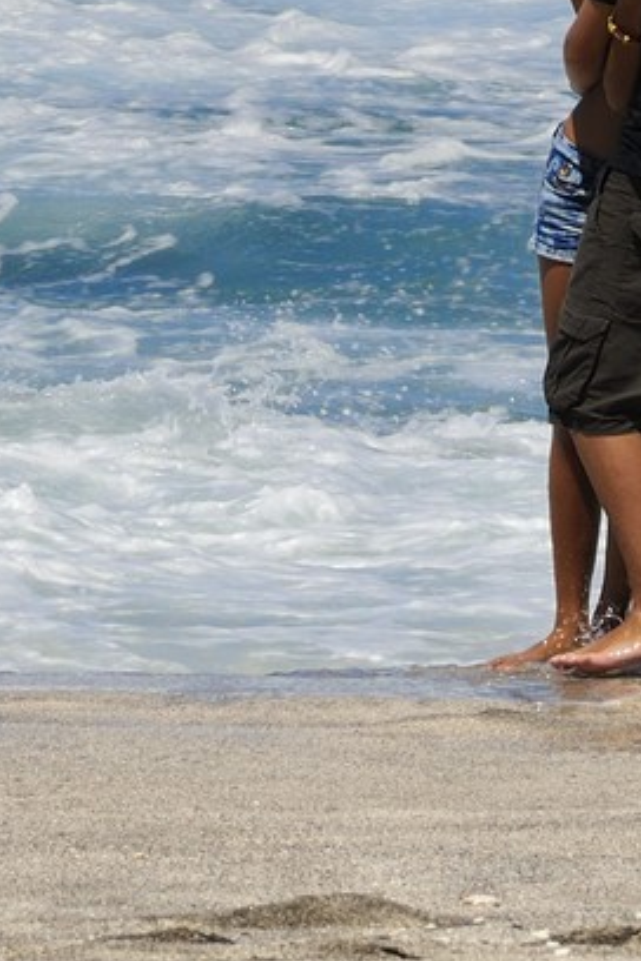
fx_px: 20938
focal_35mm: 784
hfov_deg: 1.8
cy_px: -881
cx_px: 482
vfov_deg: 2.6
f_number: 18
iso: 200
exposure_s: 1/320
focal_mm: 200
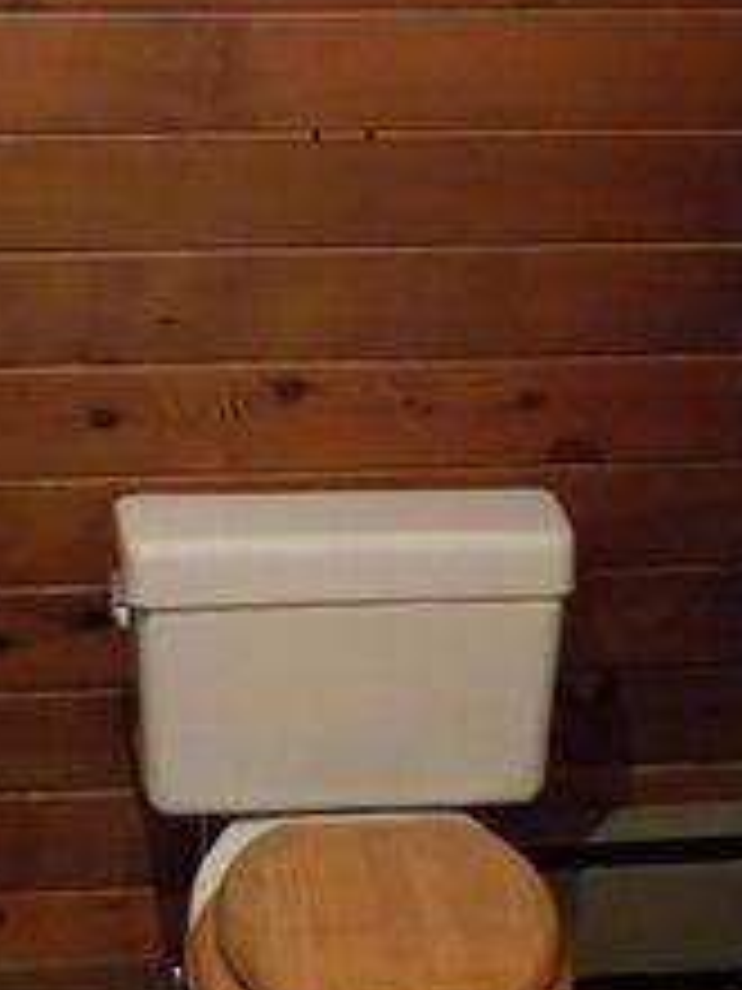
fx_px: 1915
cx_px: 324
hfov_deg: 21.9
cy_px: 328
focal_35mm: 67
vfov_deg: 28.8
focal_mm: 4
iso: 400
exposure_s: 1/15
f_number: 3.1
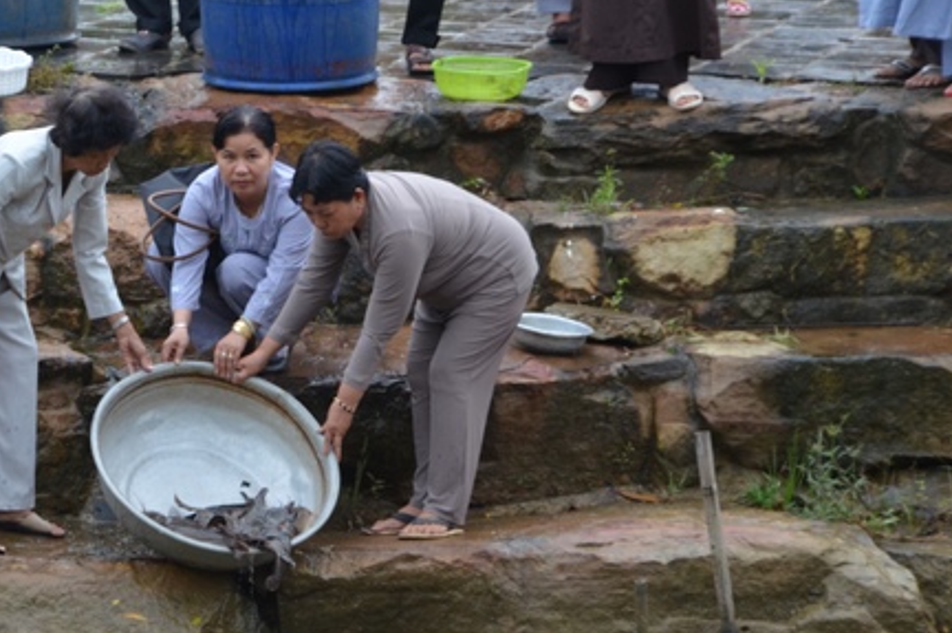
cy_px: 272
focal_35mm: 203
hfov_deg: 10.1
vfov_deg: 6.7
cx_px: 256
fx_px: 5362
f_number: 10
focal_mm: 90
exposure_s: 1/400
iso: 1000
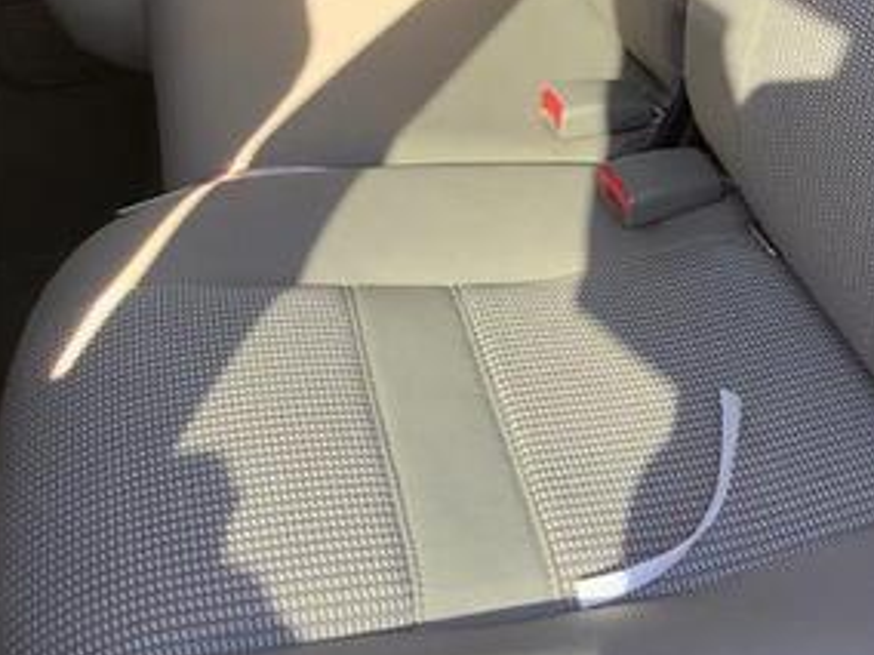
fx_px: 1389
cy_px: 169
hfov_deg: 33.4
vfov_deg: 26.2
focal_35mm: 55
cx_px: 757
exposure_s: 1/120
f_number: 2.4
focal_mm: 3.3
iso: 50
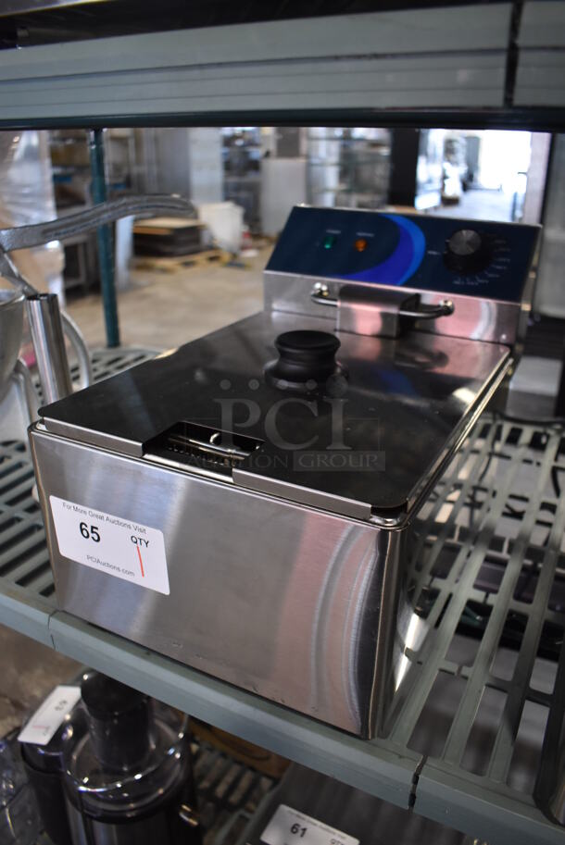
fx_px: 635
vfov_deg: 67.3
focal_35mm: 27
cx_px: 282
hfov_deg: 48.0
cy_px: 422
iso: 1100
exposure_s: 1/125
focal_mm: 18
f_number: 3.5
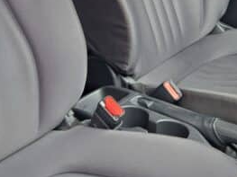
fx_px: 479
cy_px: -23
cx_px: 84
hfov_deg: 27.7
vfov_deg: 20.0
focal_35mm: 70
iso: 80
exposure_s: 1/180
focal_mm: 5.4
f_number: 1.8
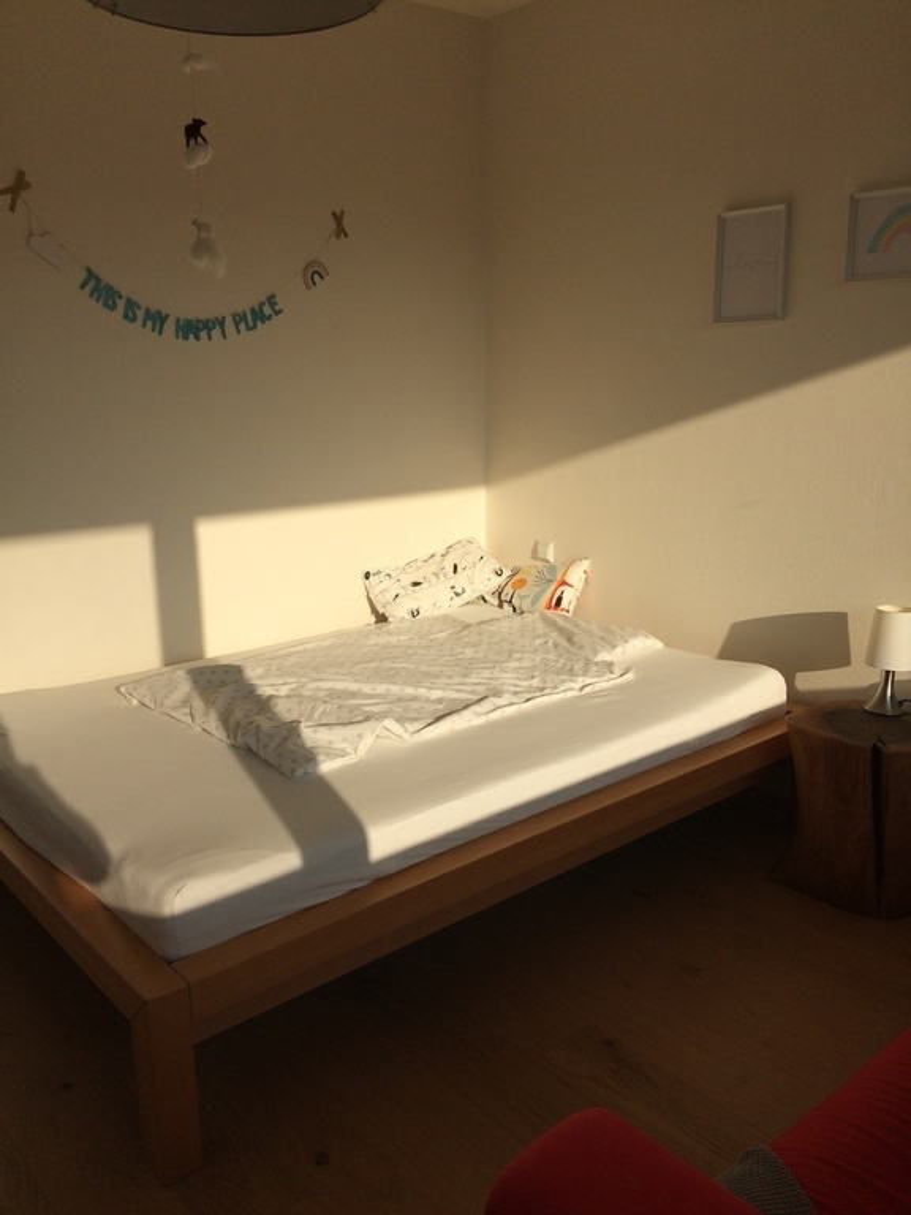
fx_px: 1018
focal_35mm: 29
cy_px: 608
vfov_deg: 61.7
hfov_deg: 48.2
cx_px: 456
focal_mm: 4.15
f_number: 2.2
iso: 32
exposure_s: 1/1953
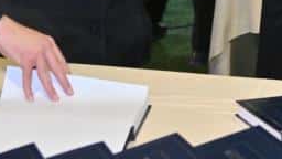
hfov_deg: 13.5
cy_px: -153
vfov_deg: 7.4
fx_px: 1189
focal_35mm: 159
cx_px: 178
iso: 1600
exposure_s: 1/125
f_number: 4
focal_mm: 38
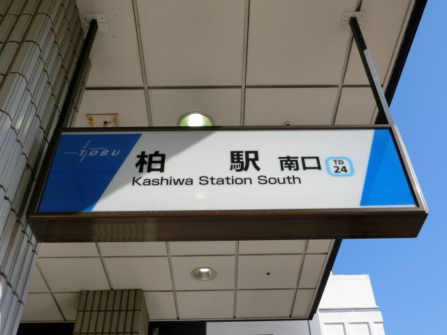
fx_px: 504
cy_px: 168
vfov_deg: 36.8
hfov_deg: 47.9
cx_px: 224
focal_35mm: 39
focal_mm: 6.9
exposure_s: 1/640
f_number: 4.1
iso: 80
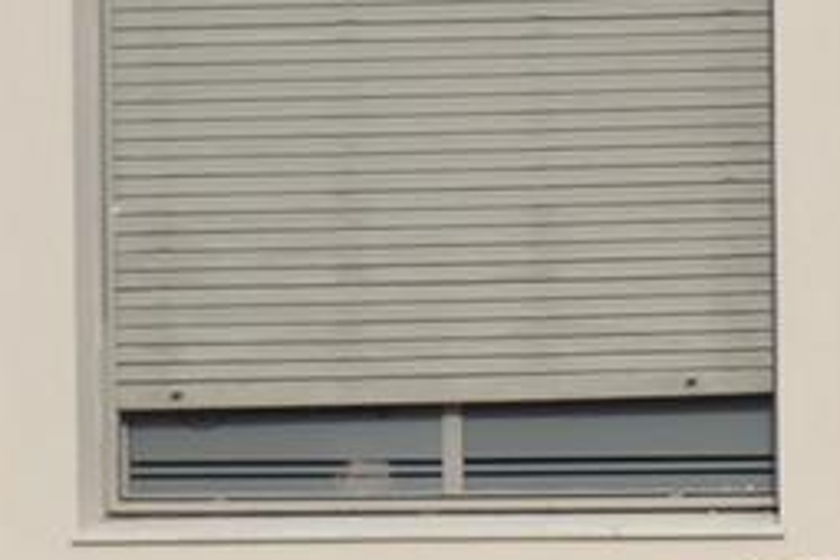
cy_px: 962
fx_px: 7559
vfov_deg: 4.2
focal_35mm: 324
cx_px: 2029
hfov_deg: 6.1
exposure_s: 1/200
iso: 100
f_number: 7.1
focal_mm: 34
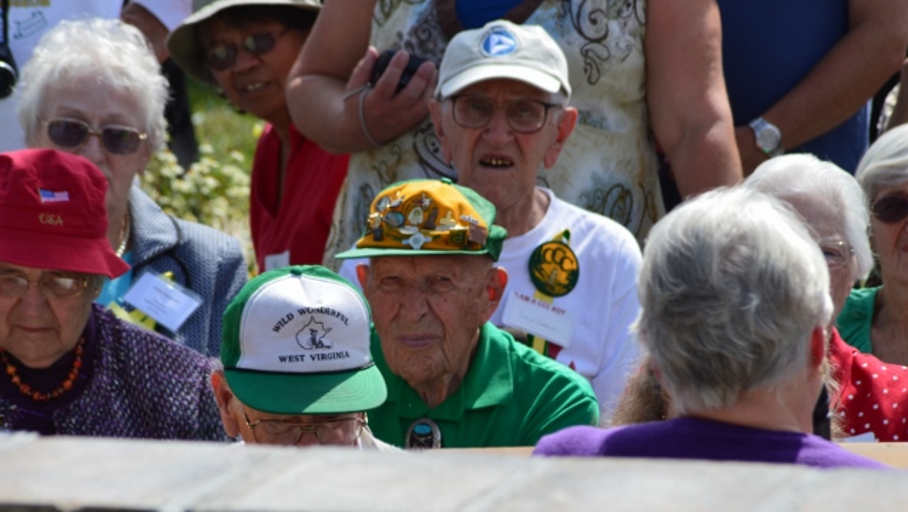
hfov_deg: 4.6
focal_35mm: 473
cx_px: 453
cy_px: 299
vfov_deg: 2.6
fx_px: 11393
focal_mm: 300
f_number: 11
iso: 400
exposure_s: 1/400
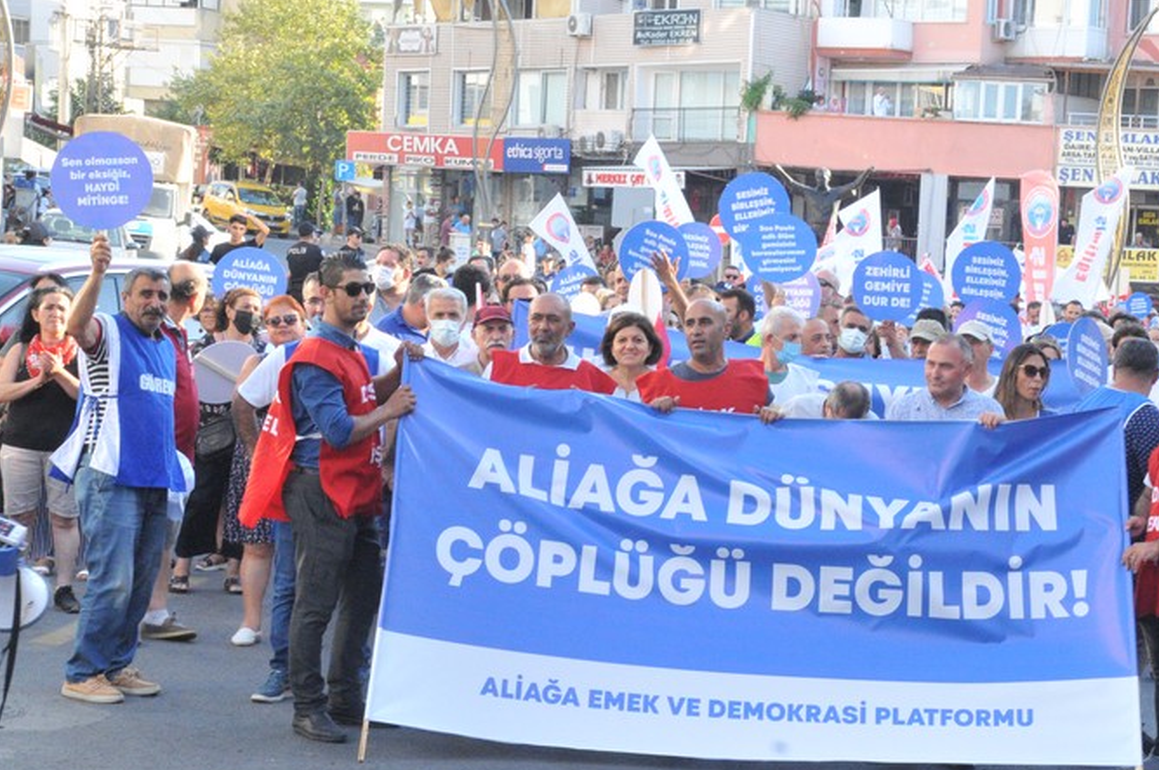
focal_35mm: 108
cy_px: 452
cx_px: 827
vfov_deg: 12.6
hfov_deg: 18.9
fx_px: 3473
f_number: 13
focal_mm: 48
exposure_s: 1/160
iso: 1600
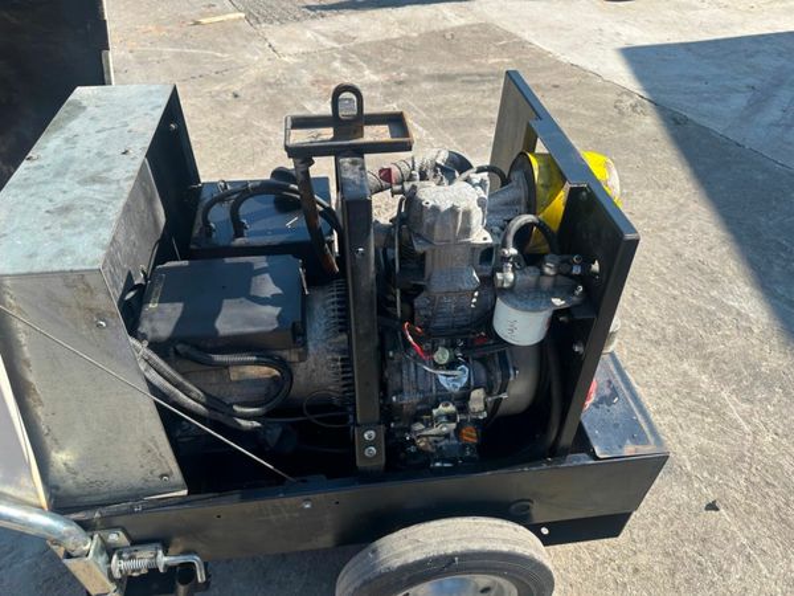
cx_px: 397
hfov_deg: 71.6
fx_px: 550
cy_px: 298
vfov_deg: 56.8
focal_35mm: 24
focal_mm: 6.86
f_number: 1.78
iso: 80
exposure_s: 1/1664
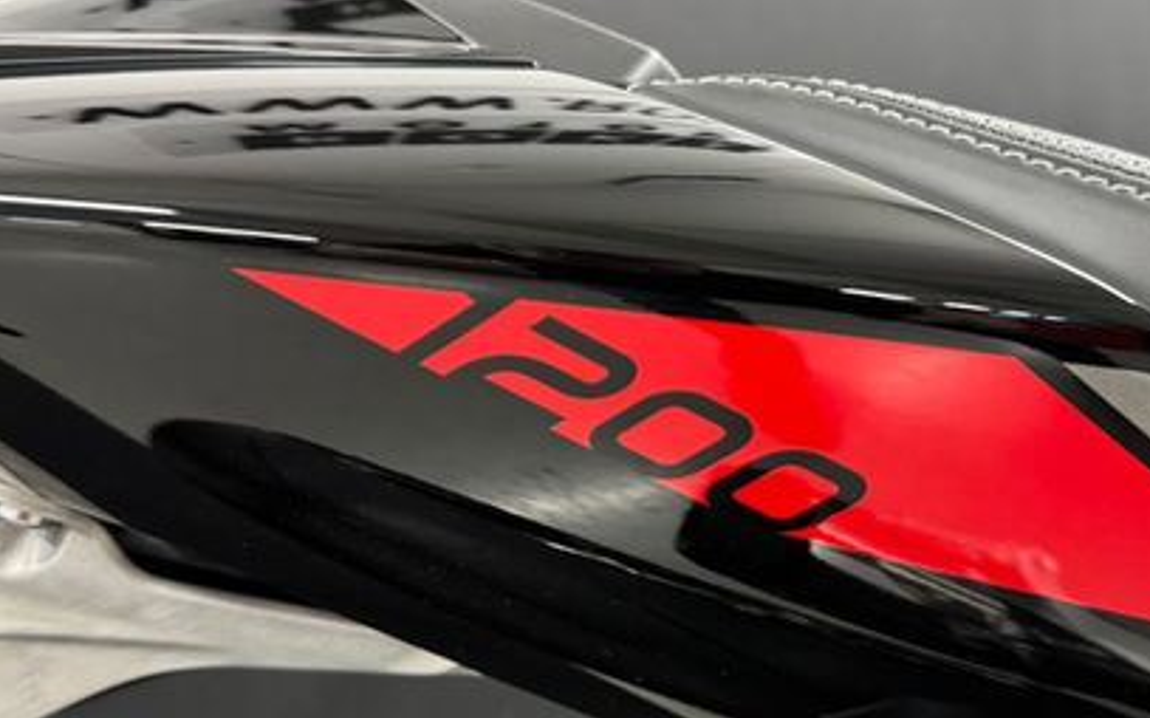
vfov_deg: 31.9
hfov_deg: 49.1
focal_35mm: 40
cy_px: 404
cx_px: 672
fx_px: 1253
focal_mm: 6.76
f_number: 1.78
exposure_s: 1/50
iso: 640
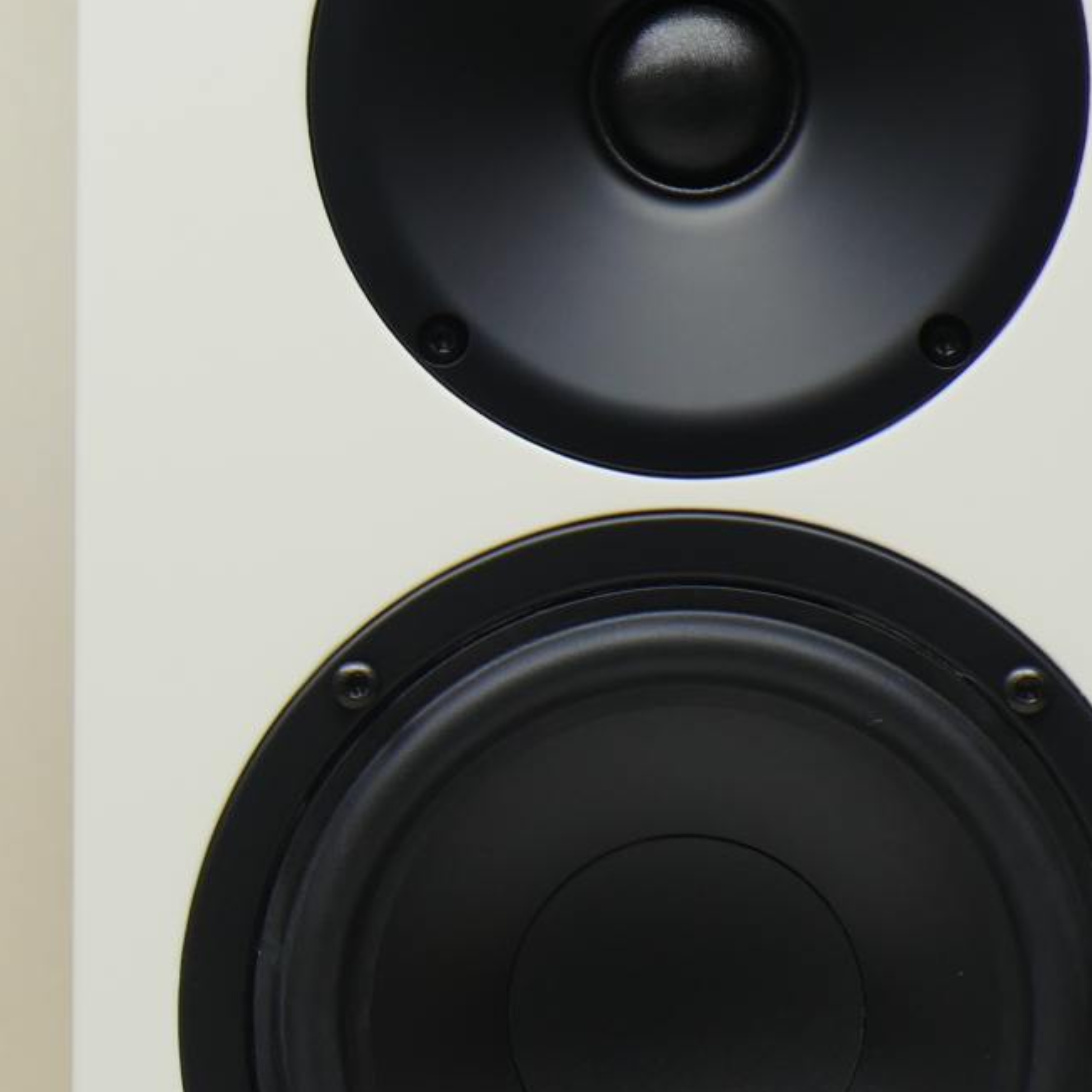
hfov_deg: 5.5
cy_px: 1038
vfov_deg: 5.5
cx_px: -245
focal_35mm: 317
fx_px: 11314
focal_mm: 50
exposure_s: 1/60
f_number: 4
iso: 200
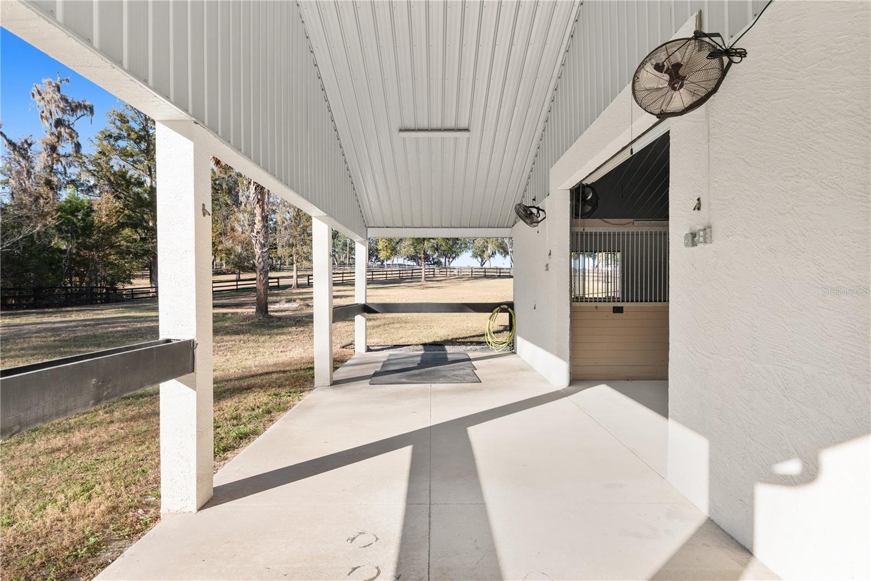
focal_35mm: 19
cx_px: 436
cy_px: 290
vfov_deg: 64.5
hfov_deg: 86.9
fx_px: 460
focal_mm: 19
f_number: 7.1
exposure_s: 1/400
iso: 320
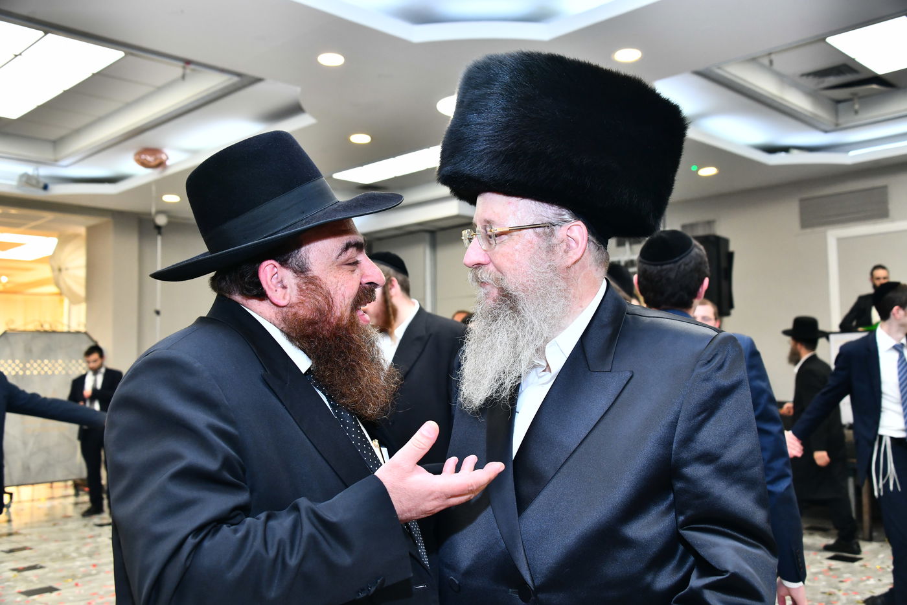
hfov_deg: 54.4
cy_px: 302
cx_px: 454
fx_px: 882
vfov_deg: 37.8
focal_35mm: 35
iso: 1250
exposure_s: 1/200
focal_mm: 35
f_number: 5.6
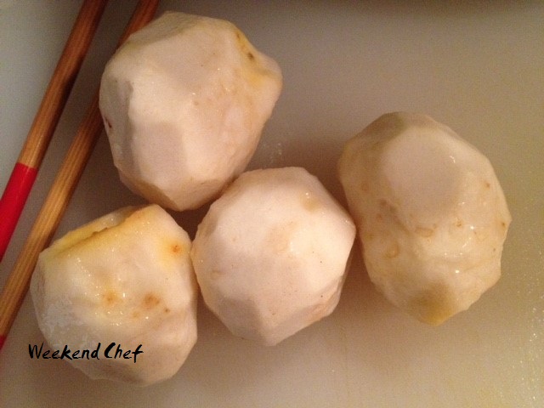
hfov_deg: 52.6
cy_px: 204
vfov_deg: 40.7
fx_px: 550
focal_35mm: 35
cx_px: 272
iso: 400
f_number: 2.4
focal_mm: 4.28
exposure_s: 1/15
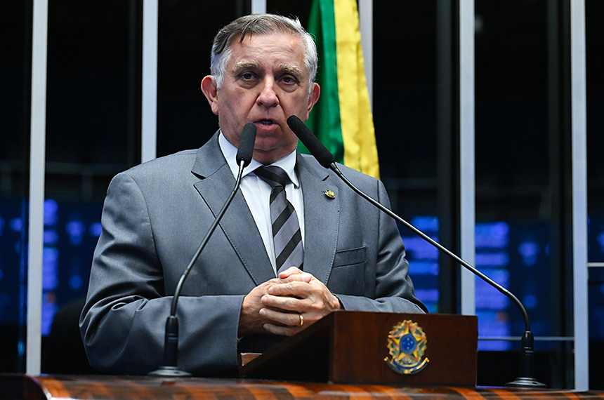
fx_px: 2261
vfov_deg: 10.1
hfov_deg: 15.2
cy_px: 200
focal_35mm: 135
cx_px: 302
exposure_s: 1/125
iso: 6400
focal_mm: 135
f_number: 5.6
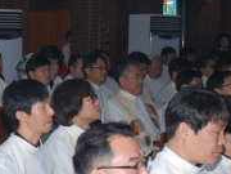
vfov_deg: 14.2
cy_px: 135
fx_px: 694
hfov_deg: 17.3
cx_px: -96
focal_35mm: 104
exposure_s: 1/60
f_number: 8
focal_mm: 18
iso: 400
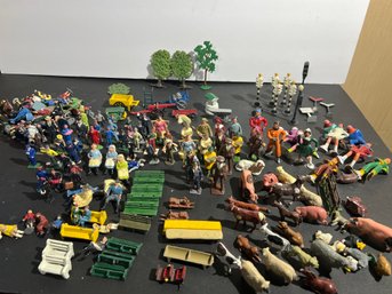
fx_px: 294
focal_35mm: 26
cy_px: 147
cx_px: 196
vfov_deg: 53.0
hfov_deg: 67.3
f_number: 1.5
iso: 80
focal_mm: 5.7
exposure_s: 1/60
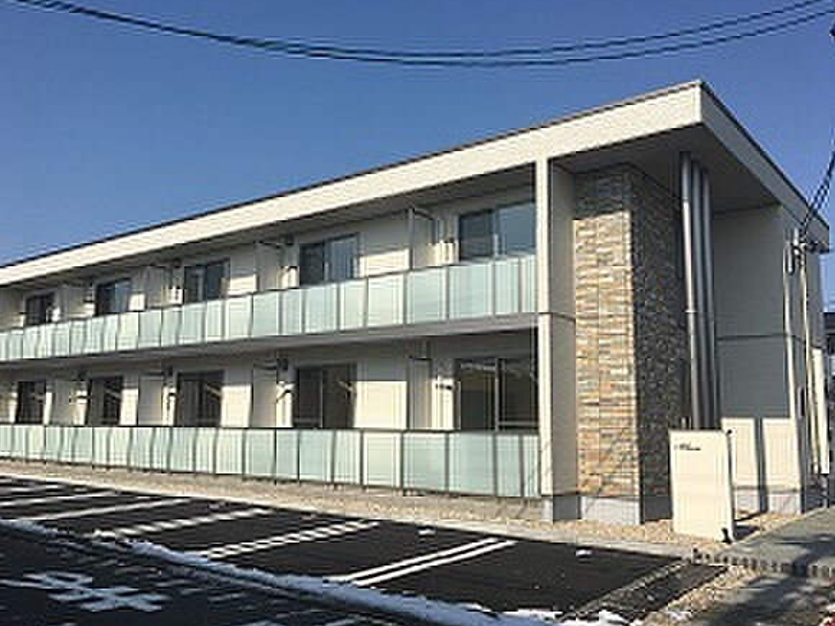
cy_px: 314
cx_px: 409
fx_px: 724
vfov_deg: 46.8
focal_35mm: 30
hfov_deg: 60.0
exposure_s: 1/3205
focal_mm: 4.15
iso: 25
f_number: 2.2
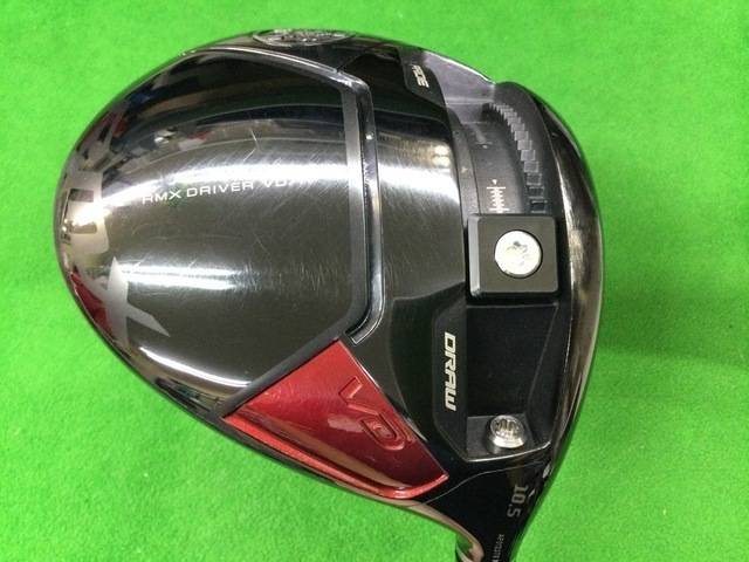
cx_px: 374
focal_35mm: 31
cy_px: 281
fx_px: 671
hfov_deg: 58.4
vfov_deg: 45.4
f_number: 2.4
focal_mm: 3.3
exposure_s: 1/20
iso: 200
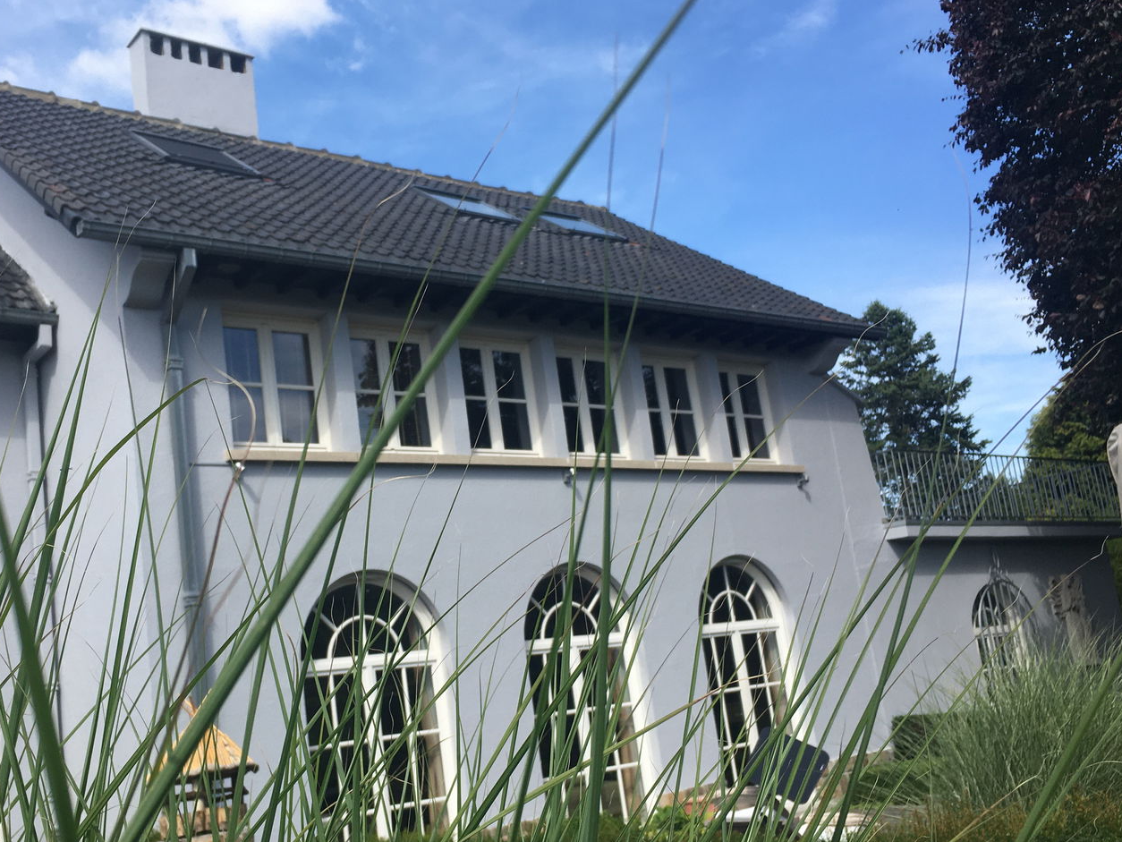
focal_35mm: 37
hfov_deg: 49.9
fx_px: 1200
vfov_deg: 38.6
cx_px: 461
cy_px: 493
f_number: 2.2
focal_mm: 4.15
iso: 25
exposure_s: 1/884
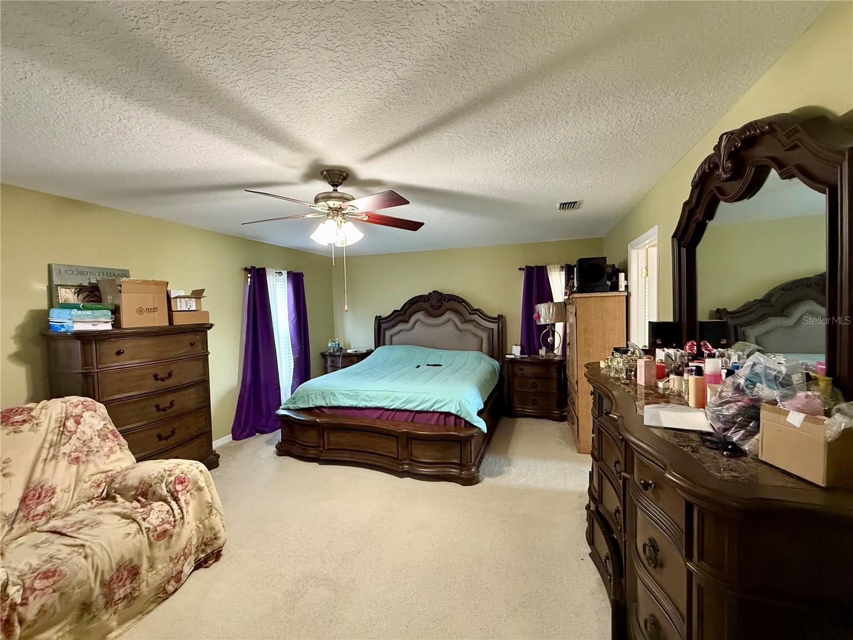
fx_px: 345
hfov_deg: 102.1
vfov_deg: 85.7
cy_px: 320
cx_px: 426
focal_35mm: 14
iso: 640
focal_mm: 2.22
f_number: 2.2
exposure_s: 1/60
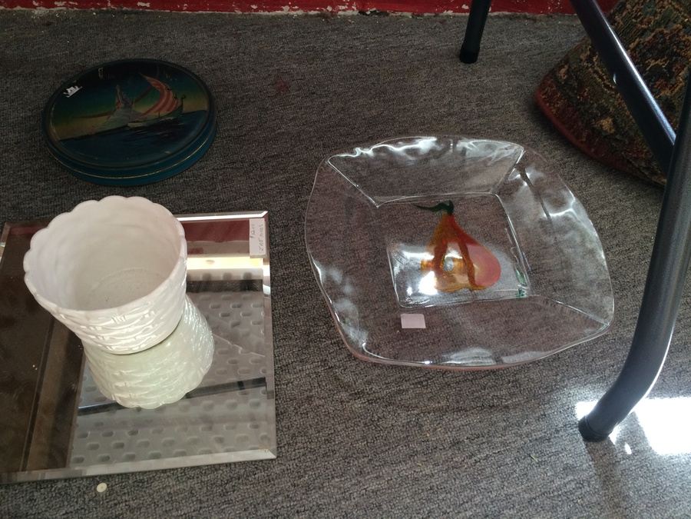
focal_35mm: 30
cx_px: 346
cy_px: 260
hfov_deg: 60.0
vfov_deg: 46.8
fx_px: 599
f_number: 2.2
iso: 100
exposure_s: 1/30
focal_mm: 4.12
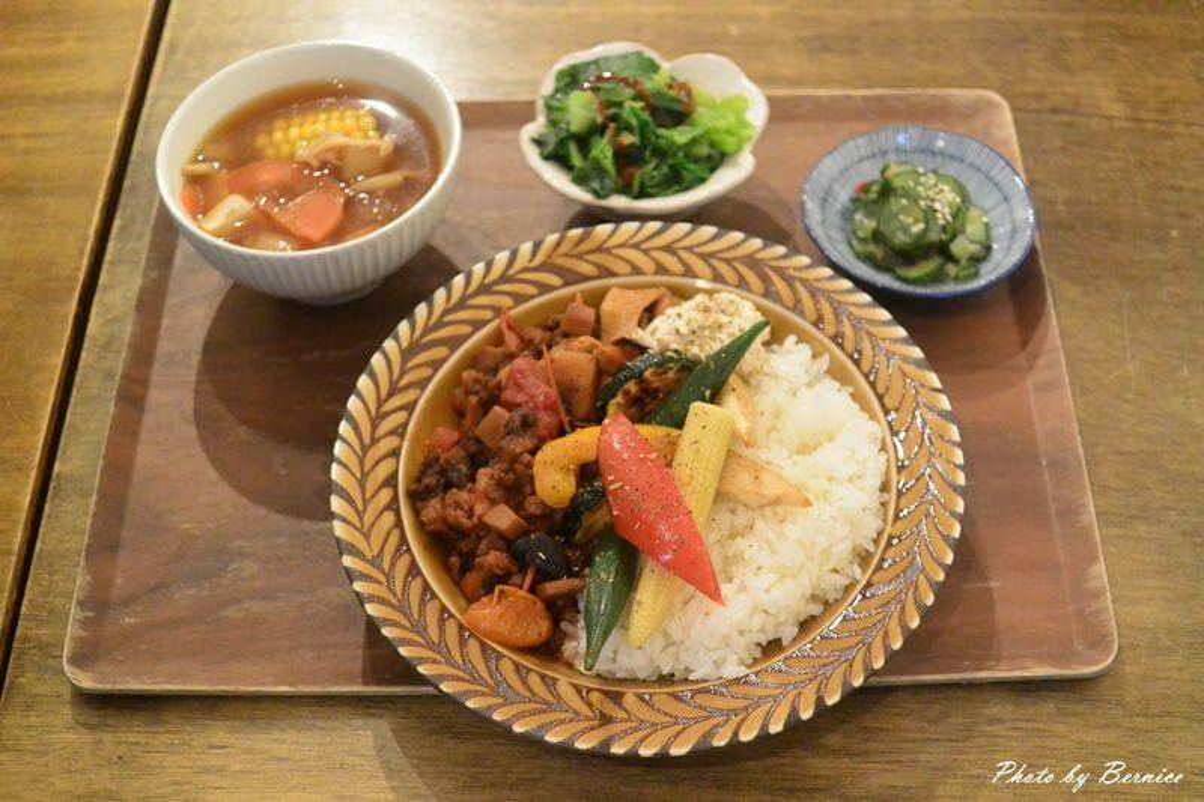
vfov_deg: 27.5
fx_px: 1638
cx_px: 602
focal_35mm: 49
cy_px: 401
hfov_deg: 40.4
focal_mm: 18.5
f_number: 1.8
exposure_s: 1/80
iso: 800
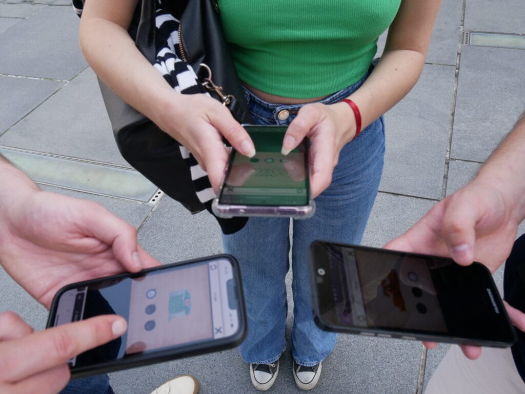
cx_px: 262
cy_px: 197
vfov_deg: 53.1
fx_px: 395
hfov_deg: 67.3
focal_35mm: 26
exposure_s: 1/200
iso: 200
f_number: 5
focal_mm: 13
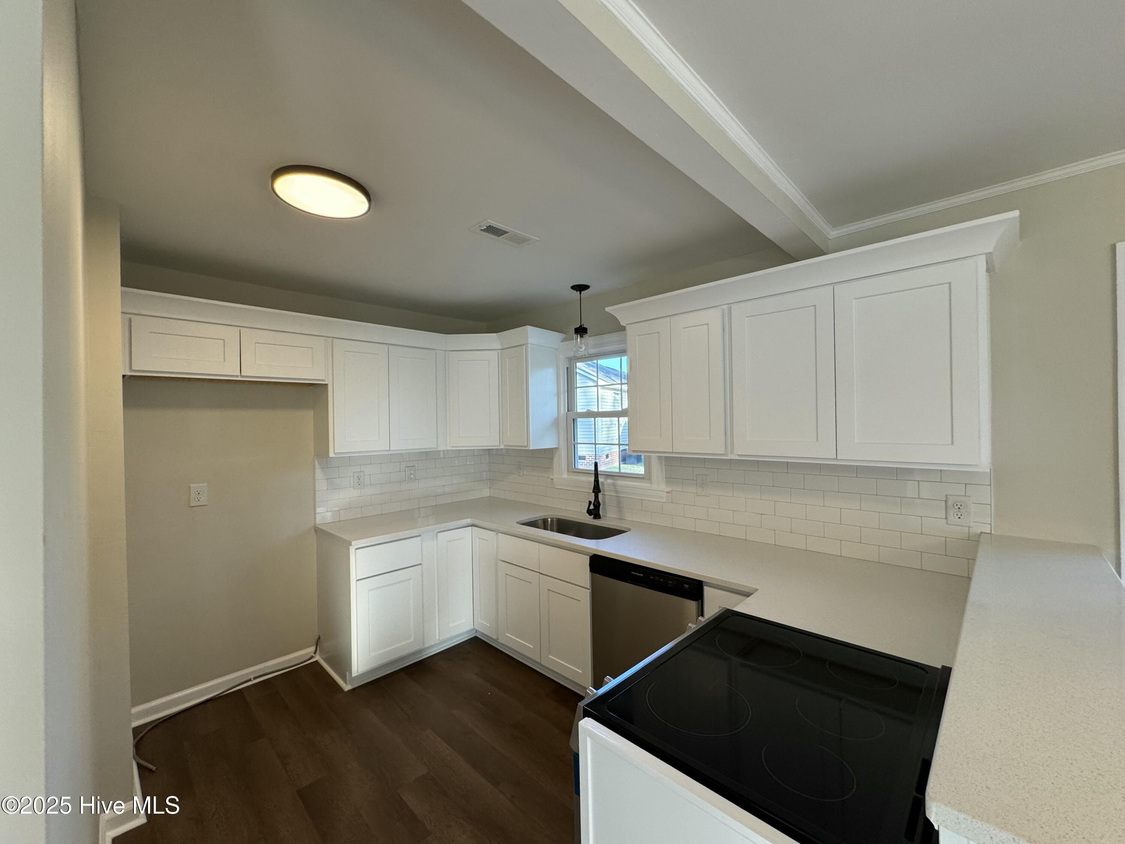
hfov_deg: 102.1
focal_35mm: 14
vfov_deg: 85.7
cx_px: 562
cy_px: 422
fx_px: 455
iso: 160
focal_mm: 2.22
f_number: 2.2
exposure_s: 1/120
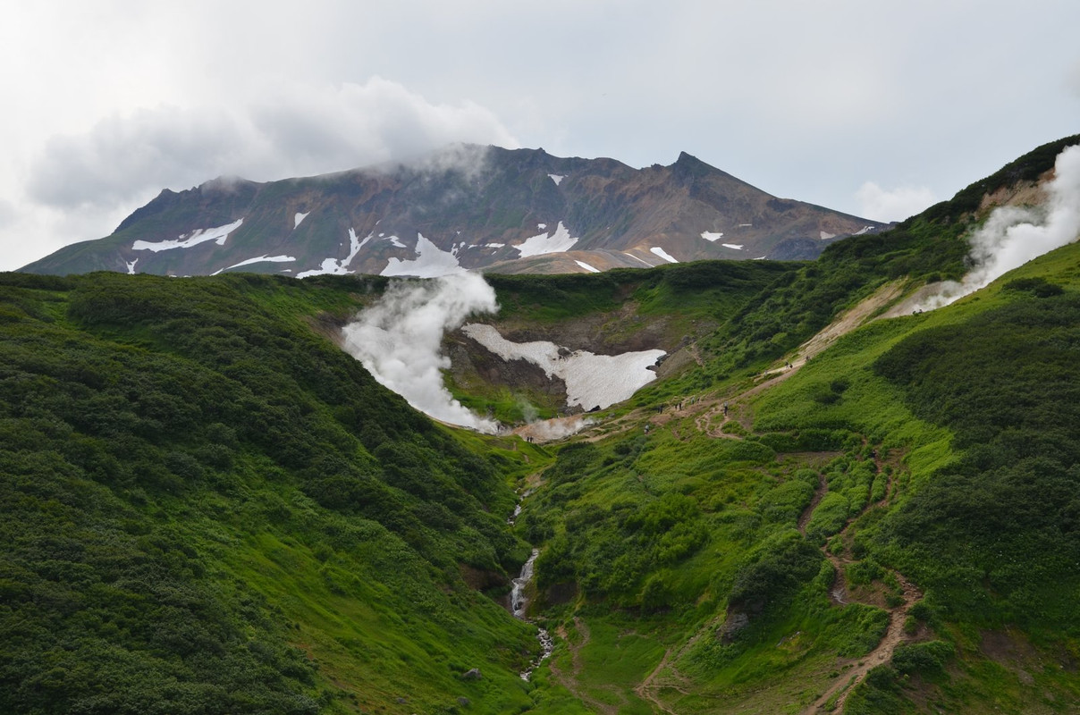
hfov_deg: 30.6
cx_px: 540
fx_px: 1976
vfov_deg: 20.5
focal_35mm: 66
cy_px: 358
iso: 100
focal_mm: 44
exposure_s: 1/250
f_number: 8
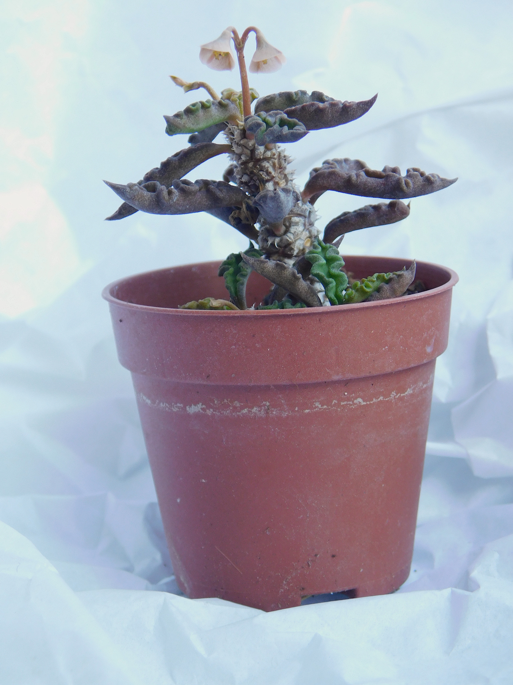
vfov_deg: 21.5
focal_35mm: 91
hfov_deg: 16.2
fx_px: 1798
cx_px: 256
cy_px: 342
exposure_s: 1/60
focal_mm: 16.1
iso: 200
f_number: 4.5
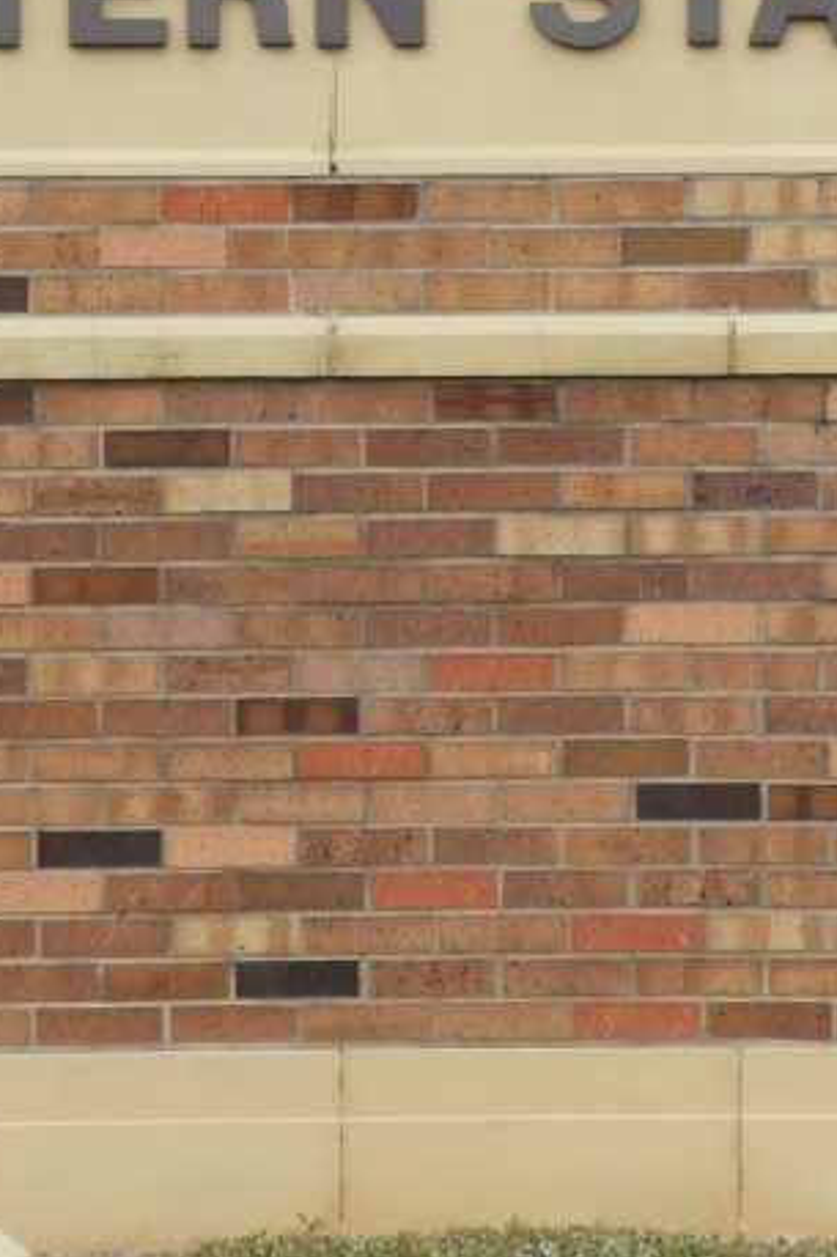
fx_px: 7992
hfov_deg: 6.0
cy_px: 82
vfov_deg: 9.0
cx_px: 815
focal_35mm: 229
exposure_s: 1/320
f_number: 4.5
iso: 100
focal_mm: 12.5
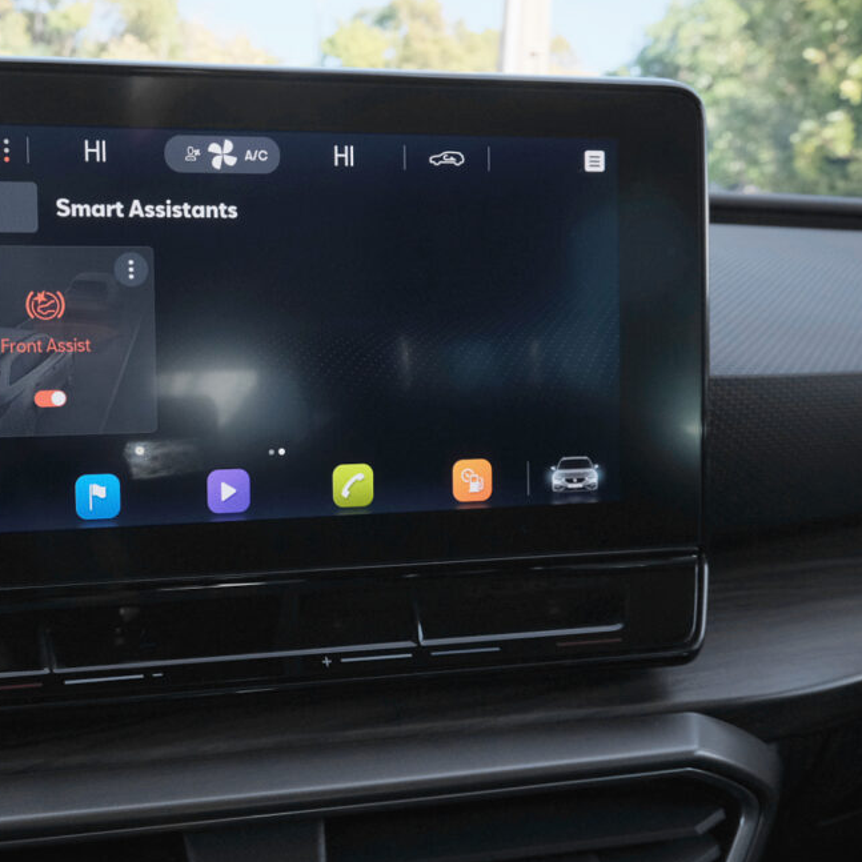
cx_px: 193
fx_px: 1099
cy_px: 426
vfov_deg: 42.8
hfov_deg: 41.3
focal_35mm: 39
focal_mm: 19.2
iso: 2000
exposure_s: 1/250
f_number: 9
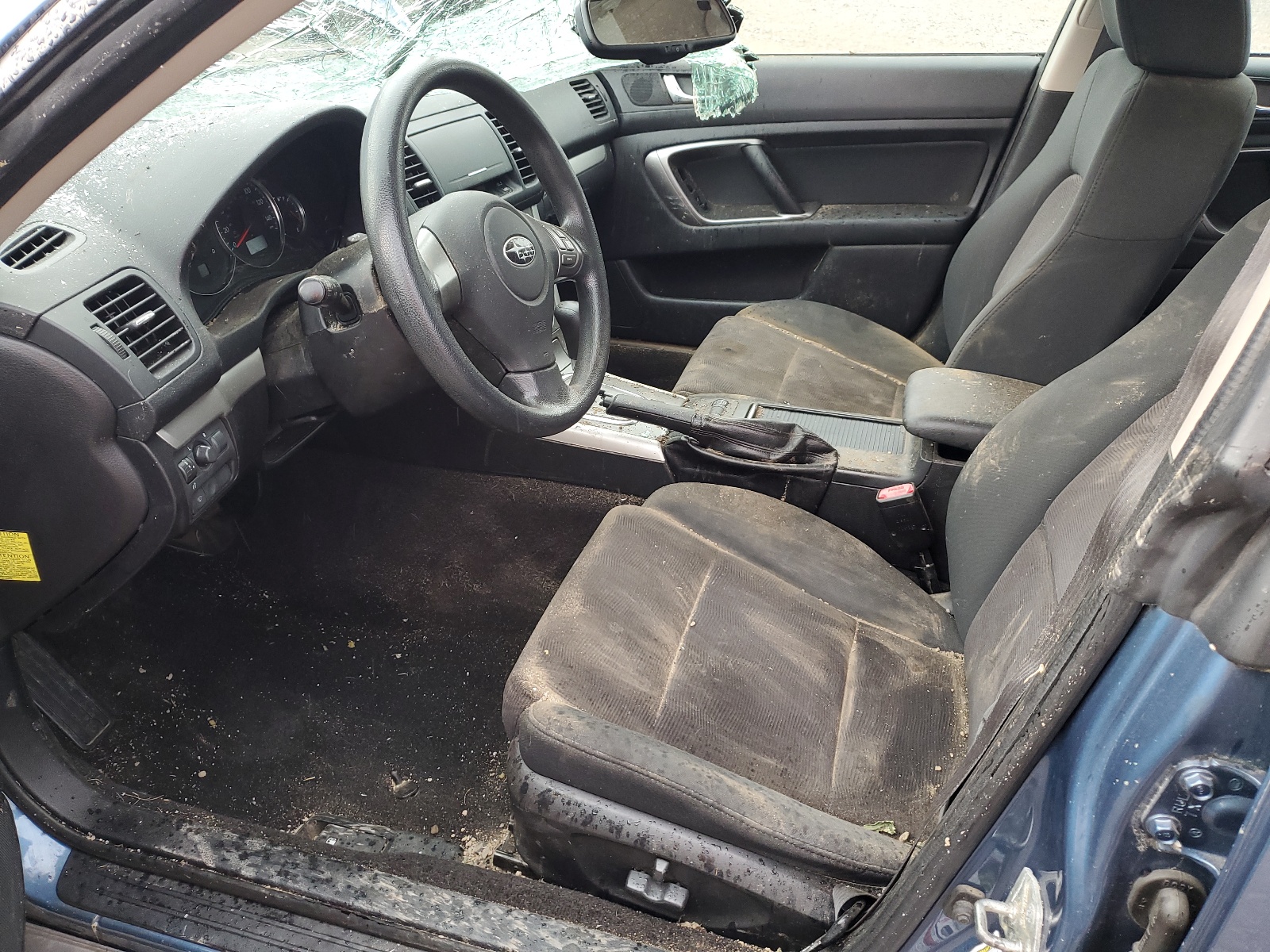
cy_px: 476
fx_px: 954
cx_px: 635
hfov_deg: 67.3
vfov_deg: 53.1
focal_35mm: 26
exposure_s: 1/120
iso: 83
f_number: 1.5
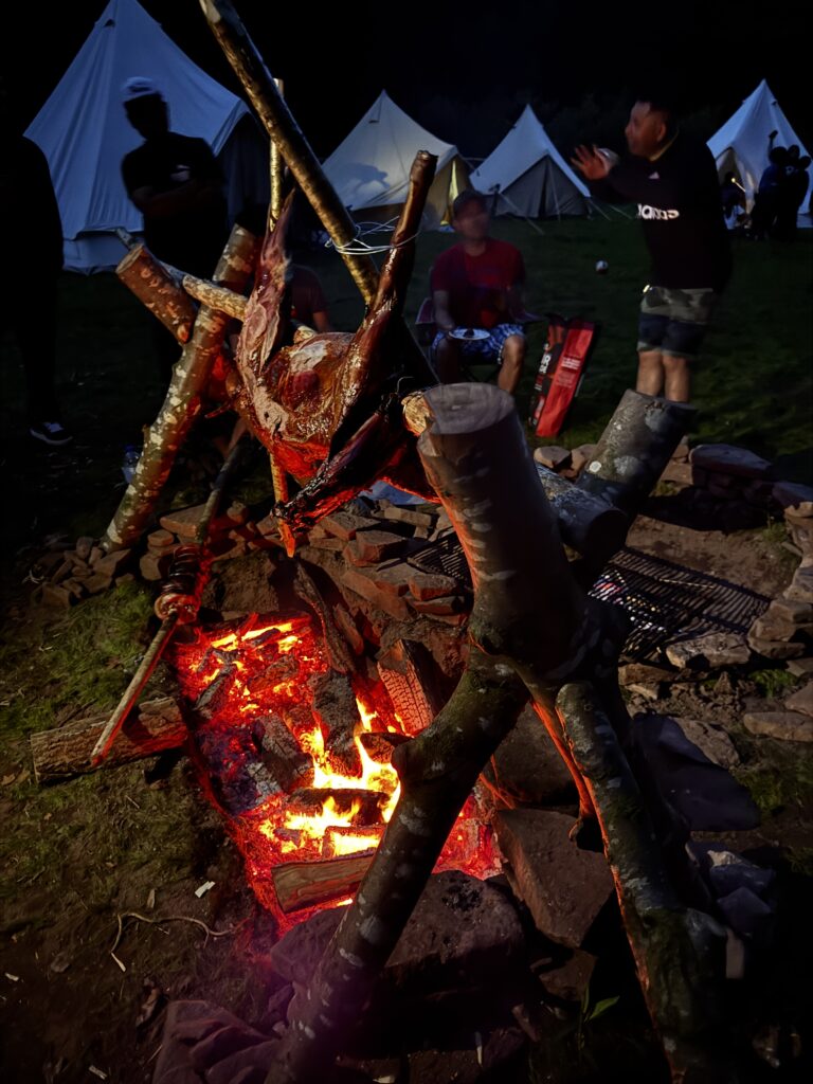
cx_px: 406
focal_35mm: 24
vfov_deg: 71.6
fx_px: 752
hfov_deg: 56.8
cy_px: 542
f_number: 1.78
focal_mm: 6.76
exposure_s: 1/9
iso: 2000
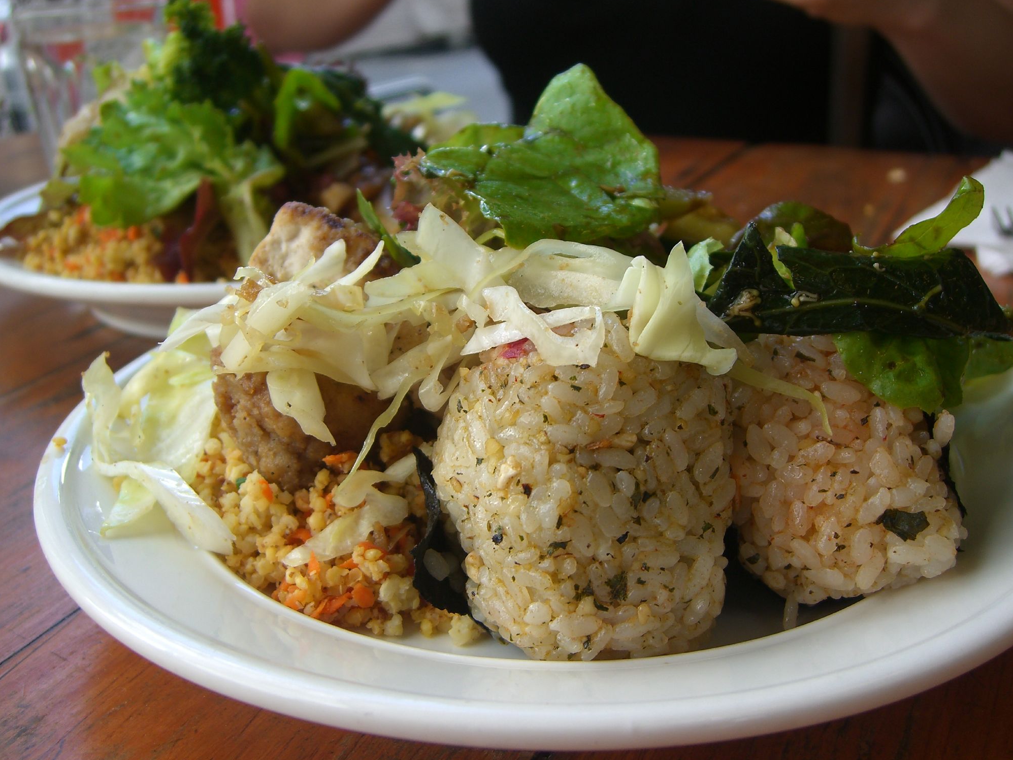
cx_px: 503
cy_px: 374
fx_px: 1141
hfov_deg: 47.9
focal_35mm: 39
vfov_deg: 36.8
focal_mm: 7.9
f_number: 2.8
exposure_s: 1/125
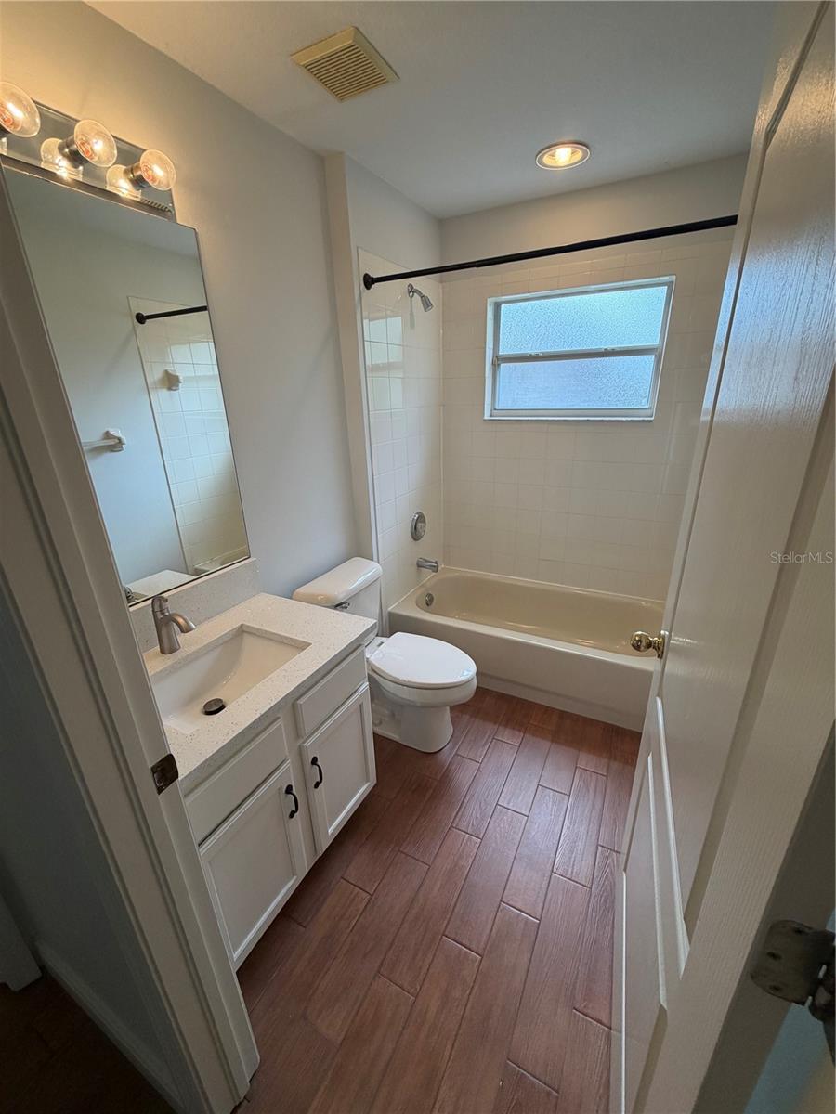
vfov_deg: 102.1
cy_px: 557
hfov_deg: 85.7
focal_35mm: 14
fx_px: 451
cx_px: 418
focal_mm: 2.22
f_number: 2.2
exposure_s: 1/120
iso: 160
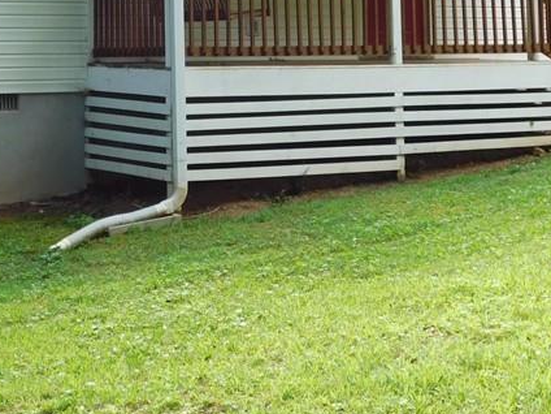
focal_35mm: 87
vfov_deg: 16.4
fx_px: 1385
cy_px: -59
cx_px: 209
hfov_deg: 22.5
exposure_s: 1/80
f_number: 3.5
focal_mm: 6.3
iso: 125
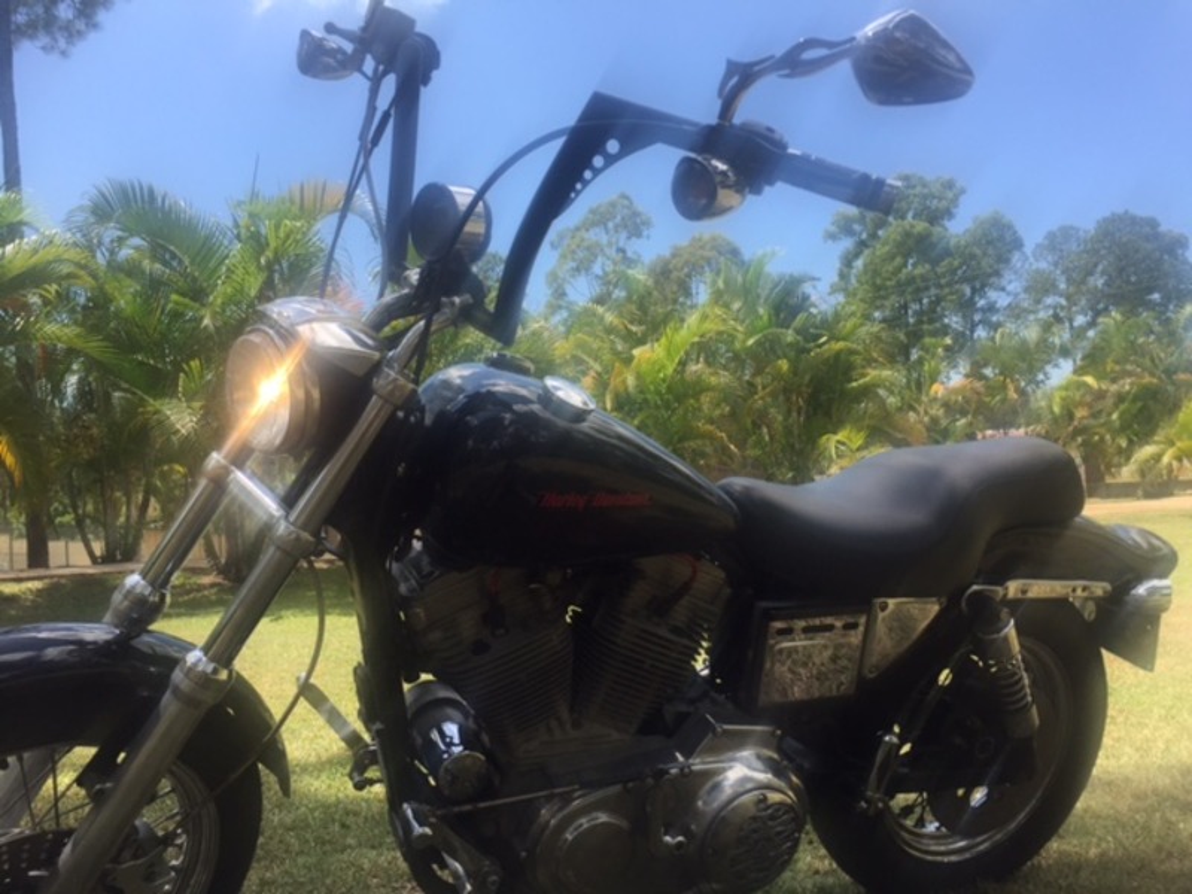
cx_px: 596
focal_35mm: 29
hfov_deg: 61.7
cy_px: 447
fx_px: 999
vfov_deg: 48.2
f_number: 2.2
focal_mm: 4.15
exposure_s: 1/1236
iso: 32
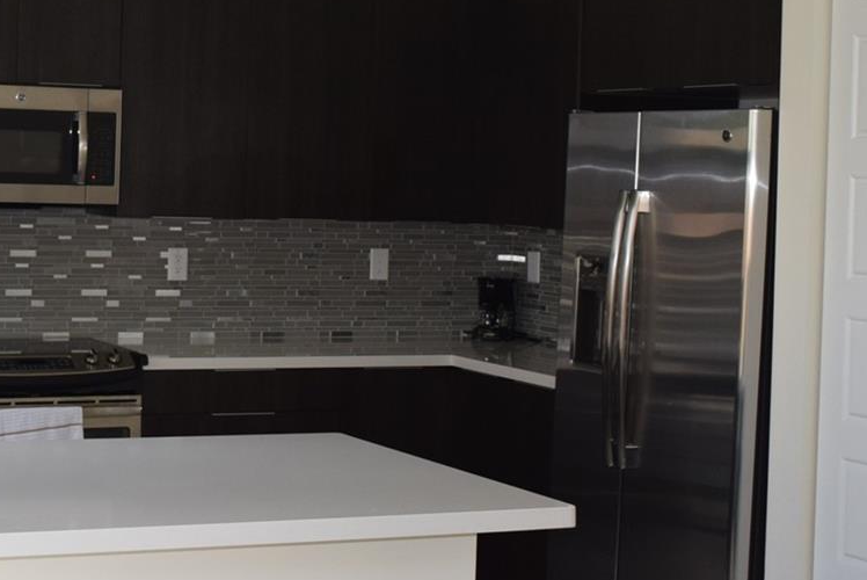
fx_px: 1856
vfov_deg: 17.7
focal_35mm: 77
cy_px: 197
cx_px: 118
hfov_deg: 25.6
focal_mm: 24
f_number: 5.6
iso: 800
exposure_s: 1/125
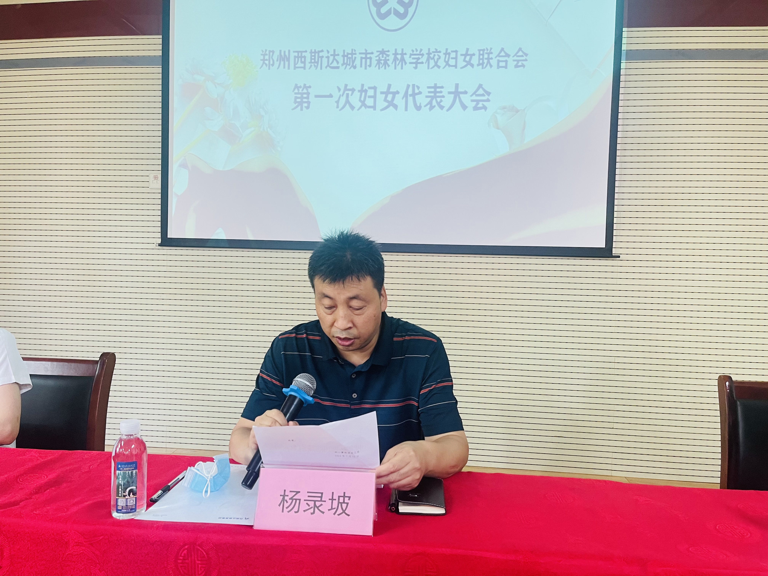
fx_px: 577
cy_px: 288
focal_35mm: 26
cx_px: 384
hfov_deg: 67.3
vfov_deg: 53.1
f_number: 1.6
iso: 125
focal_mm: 5.1
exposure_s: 1/60
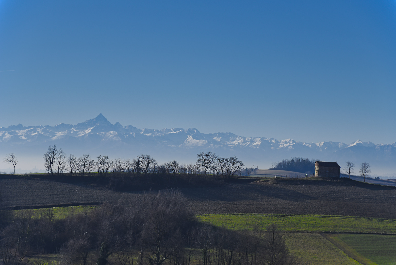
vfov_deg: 11.4
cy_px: 132
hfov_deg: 17.1
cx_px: 198
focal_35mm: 120
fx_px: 1320
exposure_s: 1/800
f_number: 6.3
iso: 100
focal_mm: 120
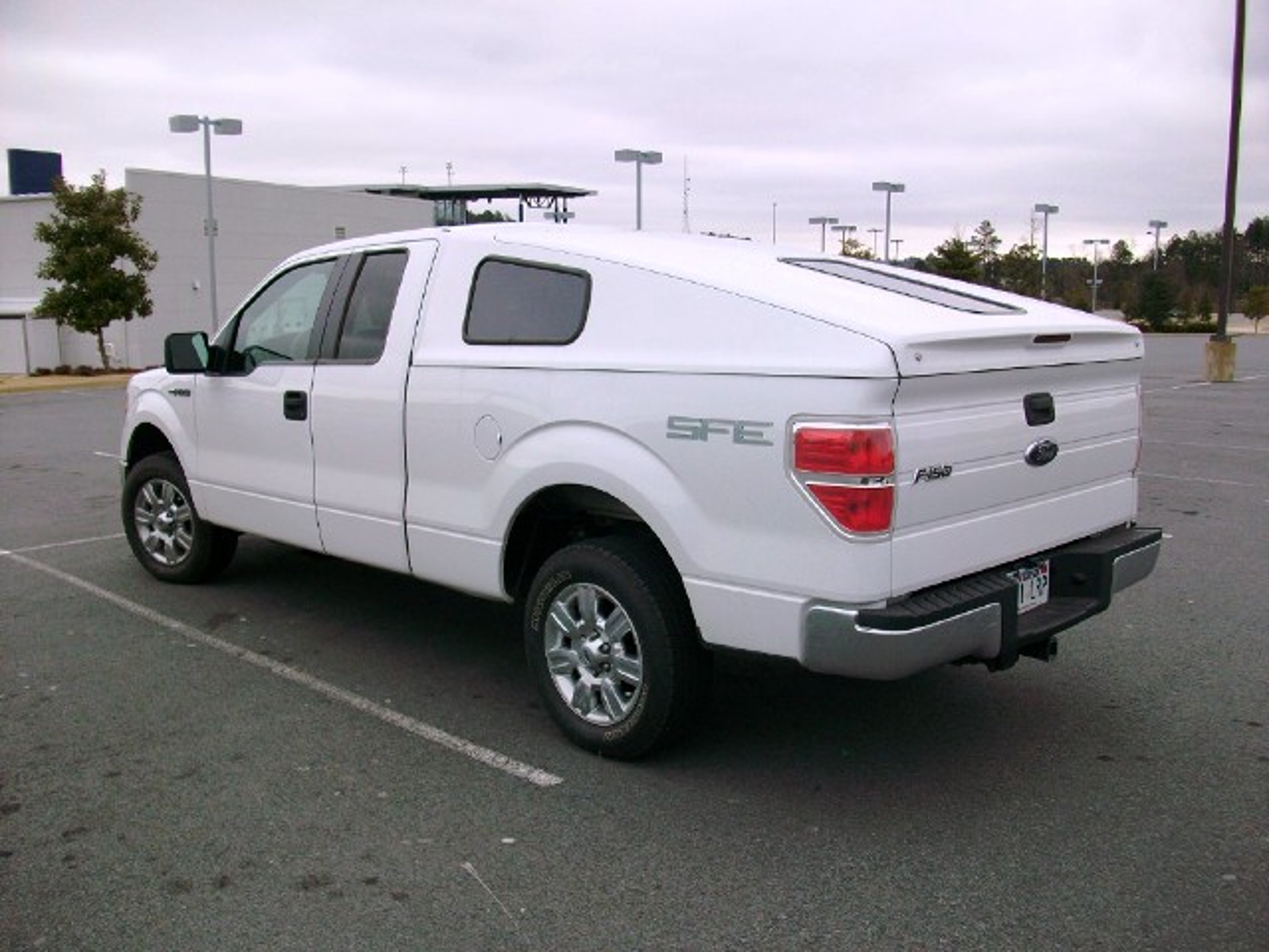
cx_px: 634
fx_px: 1173
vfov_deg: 44.2
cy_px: 476
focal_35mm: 32
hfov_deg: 56.8
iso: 64
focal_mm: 5.7
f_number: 2.8
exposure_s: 1/320
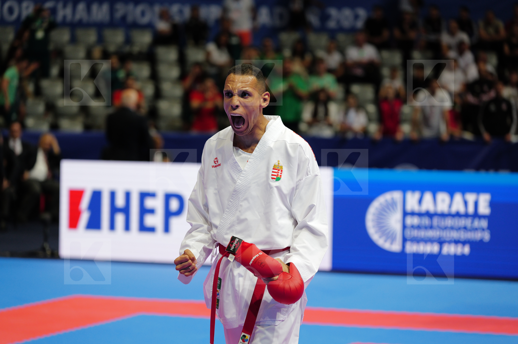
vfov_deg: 10.9
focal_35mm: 125
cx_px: 259
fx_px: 1796
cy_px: 172
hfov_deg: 16.4
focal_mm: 125
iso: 1600
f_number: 2.8
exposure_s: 1/1000
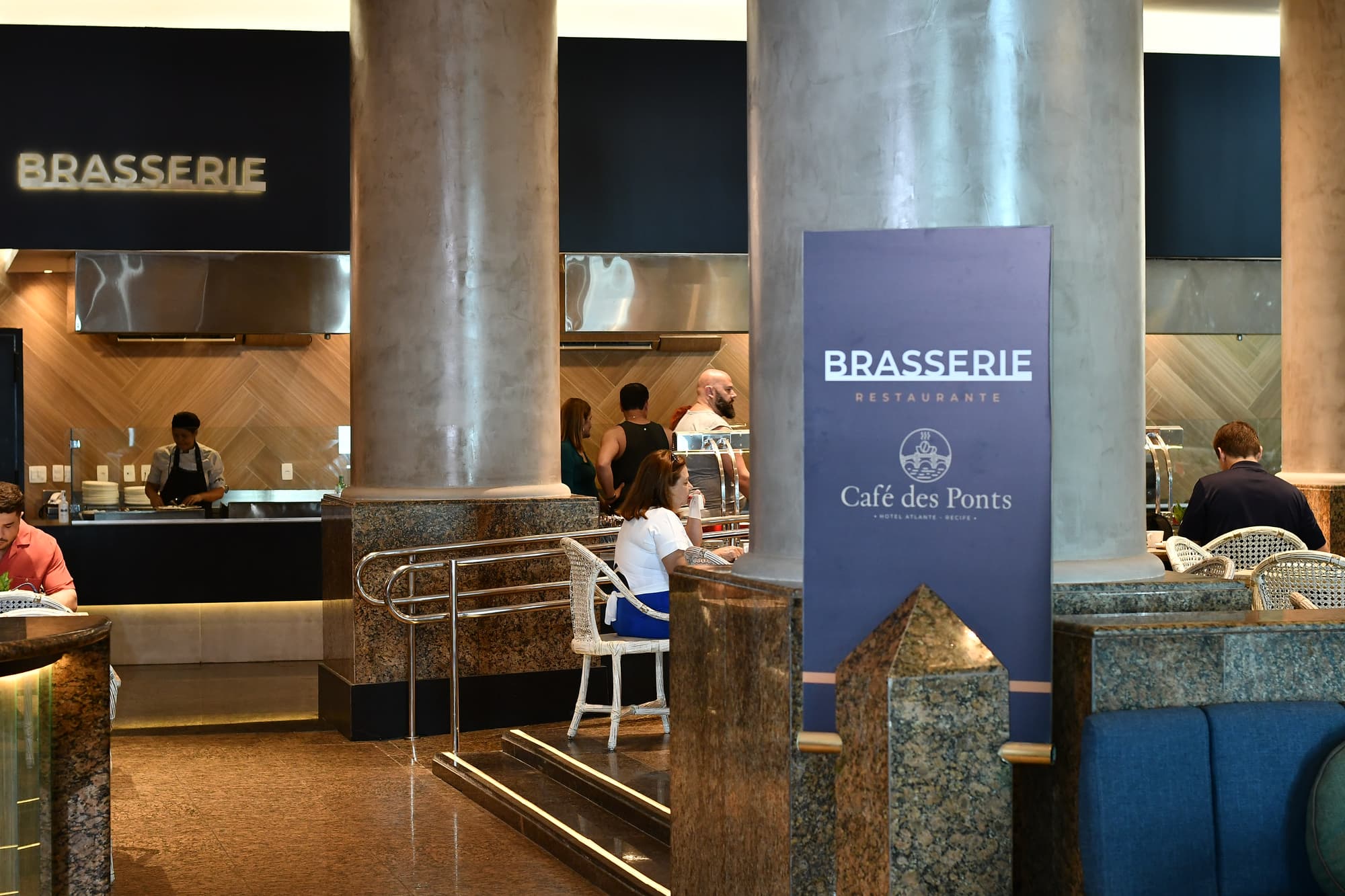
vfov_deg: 18.2
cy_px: 448
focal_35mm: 75
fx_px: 2802
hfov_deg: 27.0
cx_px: 672
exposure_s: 1/125
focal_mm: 50
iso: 1000
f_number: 4
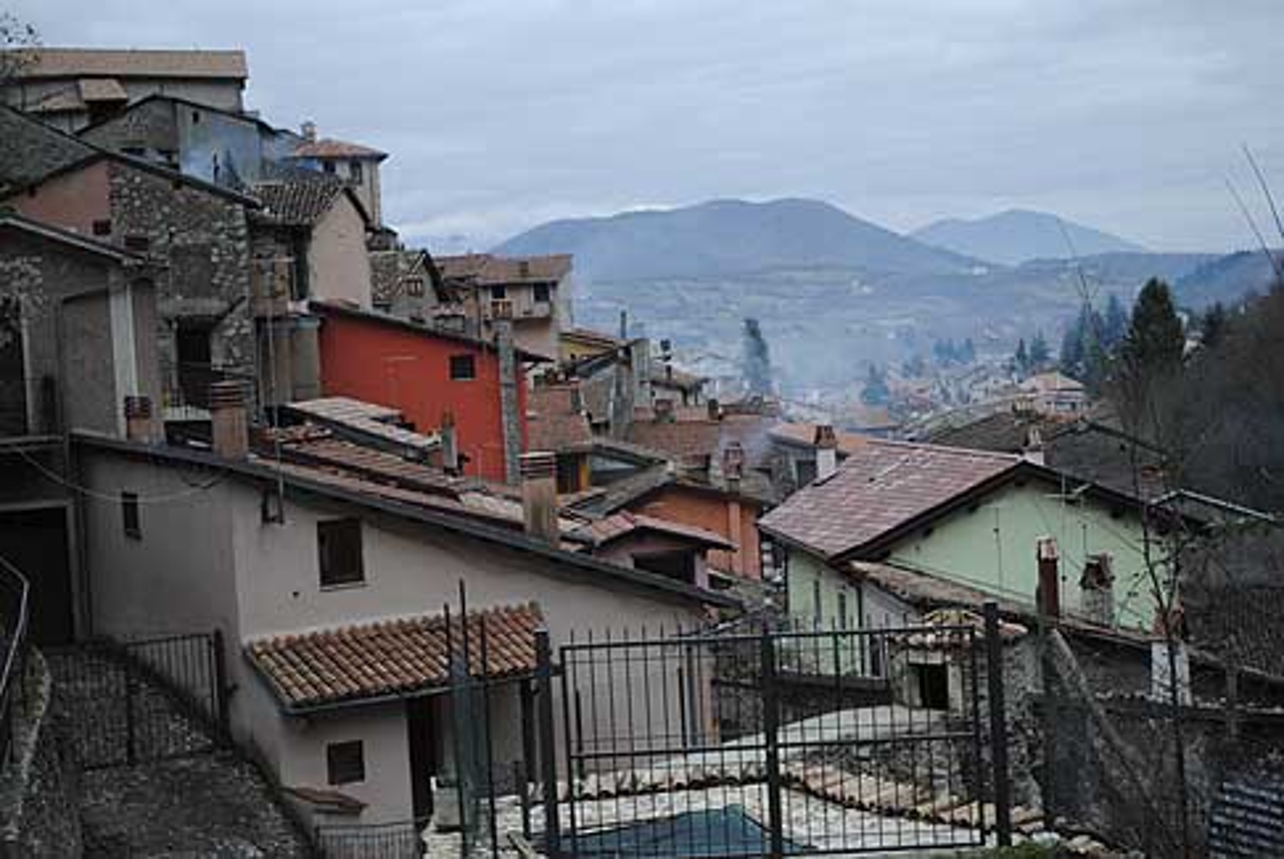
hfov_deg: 30.5
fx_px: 2356
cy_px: 430
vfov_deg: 20.7
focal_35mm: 66
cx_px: 642
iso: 400
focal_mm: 44
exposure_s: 1/8
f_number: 5.3
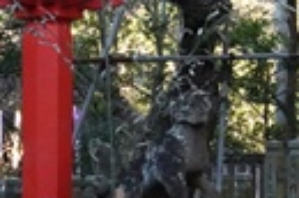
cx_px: 584
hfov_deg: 11.5
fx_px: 1351
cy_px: 68
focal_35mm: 163
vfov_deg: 8.4
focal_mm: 12.25
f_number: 6.3
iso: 2000
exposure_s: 1/500
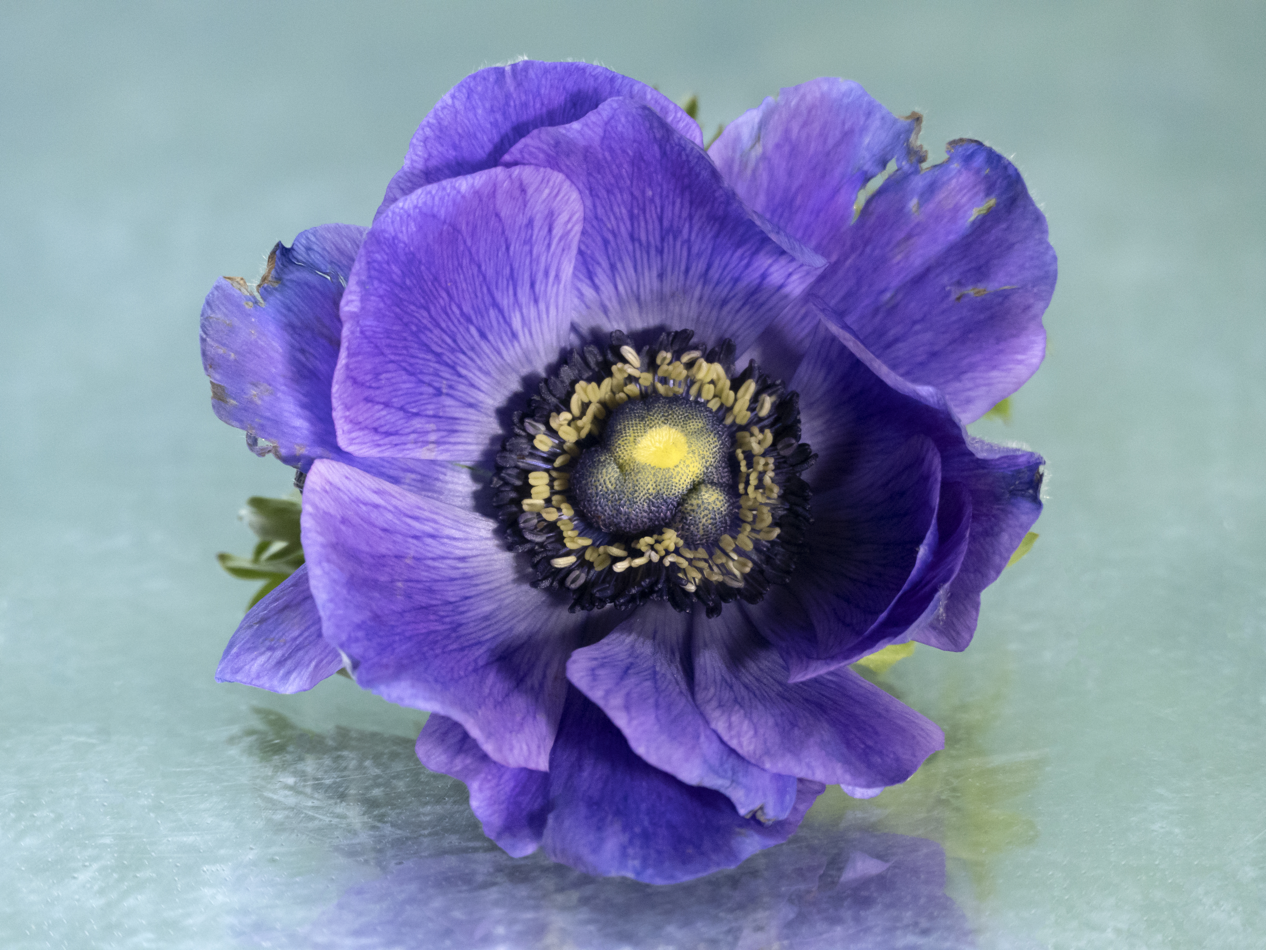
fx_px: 13239
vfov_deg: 4.1
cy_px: 475
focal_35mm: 362
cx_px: 633
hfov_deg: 5.5
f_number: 4
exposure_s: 1/60
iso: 1600
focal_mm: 122.41
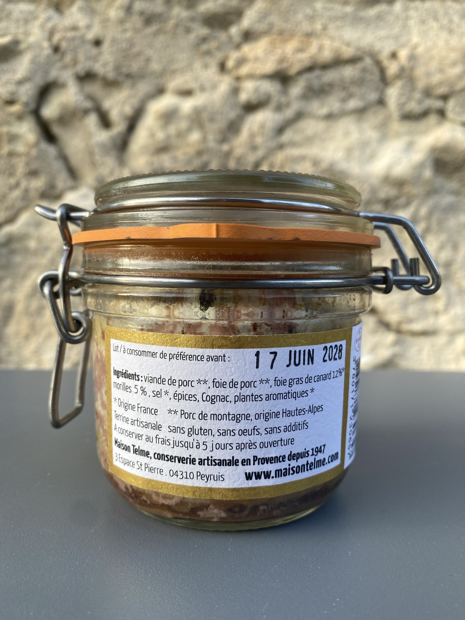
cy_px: 310
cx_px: 232
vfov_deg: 69.4
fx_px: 448
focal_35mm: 25
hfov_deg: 54.9
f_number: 1.8
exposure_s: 1/199
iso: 32
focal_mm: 4.25
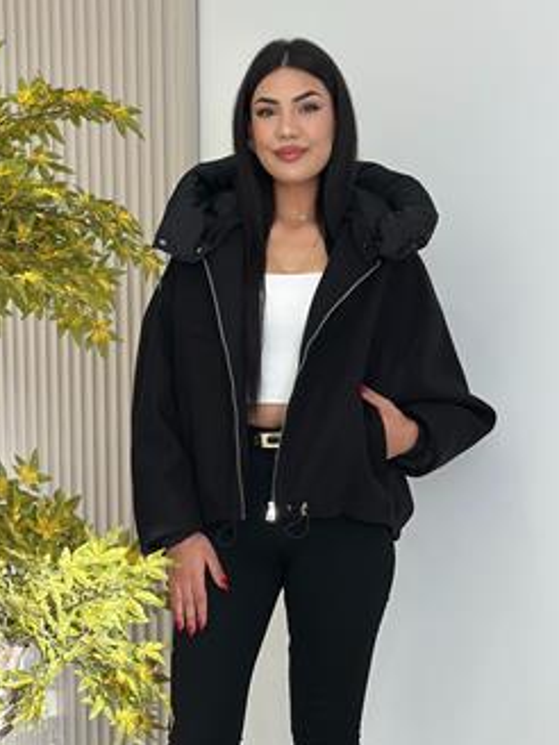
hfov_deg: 18.8
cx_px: 182
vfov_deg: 24.9
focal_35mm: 78
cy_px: 489
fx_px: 1679
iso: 80
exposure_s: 1/279
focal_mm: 6.86
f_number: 1.78
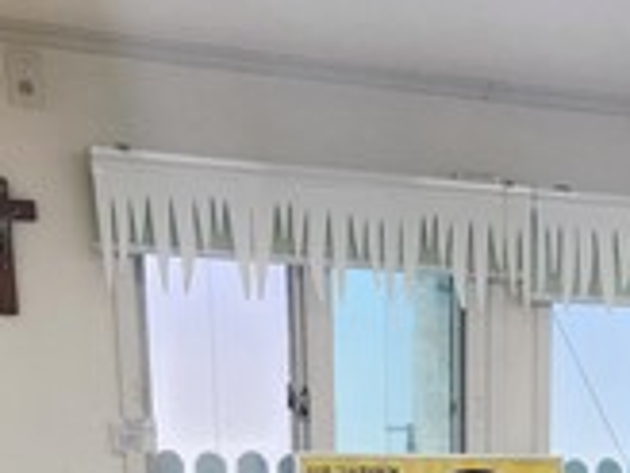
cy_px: 827
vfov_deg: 15.4
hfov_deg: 22.8
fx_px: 1529
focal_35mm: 84
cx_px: 534
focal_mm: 5.4
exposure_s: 1/180
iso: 80
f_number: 1.8
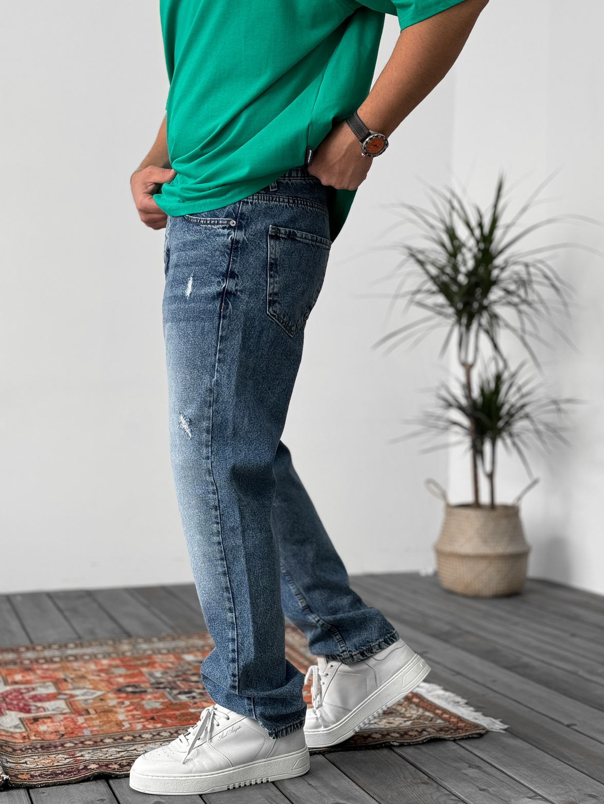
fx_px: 1140
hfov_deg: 29.7
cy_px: 407
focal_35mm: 49
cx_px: 304
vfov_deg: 38.9
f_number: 1.8
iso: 50
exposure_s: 1/120
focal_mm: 6.86
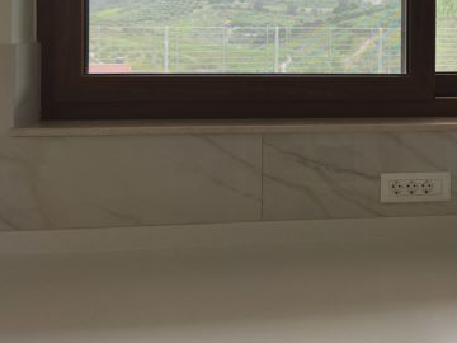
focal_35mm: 45
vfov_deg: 30.6
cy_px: 25
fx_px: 594
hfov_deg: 39.3
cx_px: 406
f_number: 1.7
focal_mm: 5.35
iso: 80
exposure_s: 1/127
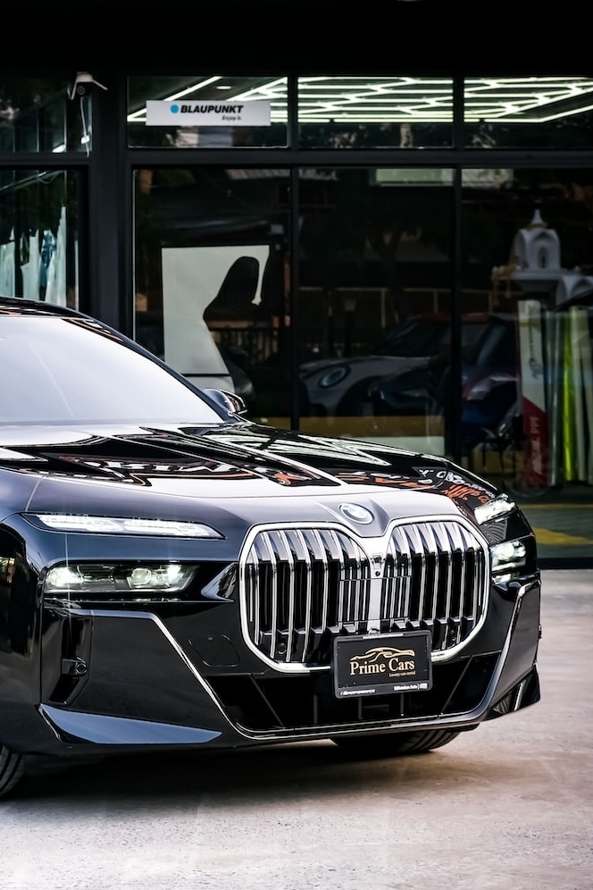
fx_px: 3088
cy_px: 445
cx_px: 13
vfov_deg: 16.4
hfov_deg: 10.9
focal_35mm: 125
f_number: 4
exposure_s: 1/250
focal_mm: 55
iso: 640
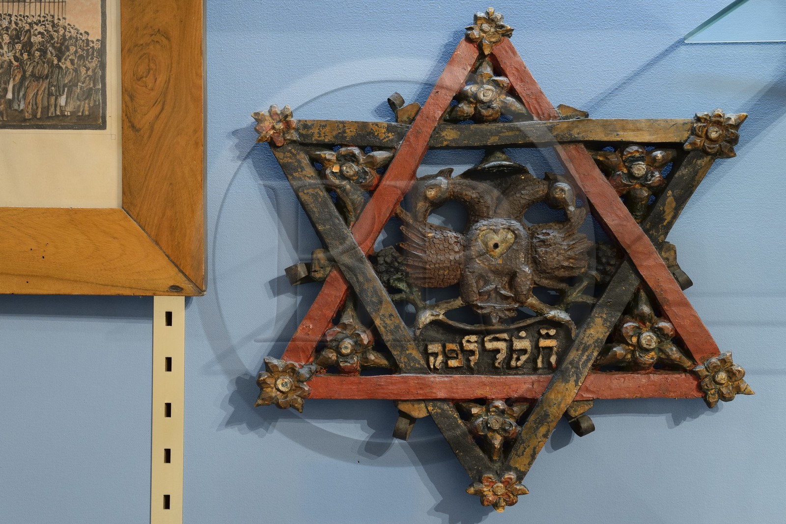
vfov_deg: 29.9
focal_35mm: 45
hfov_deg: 43.6
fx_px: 982
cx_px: 393
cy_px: 262
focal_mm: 45
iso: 1600
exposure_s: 1/2.5
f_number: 5.6
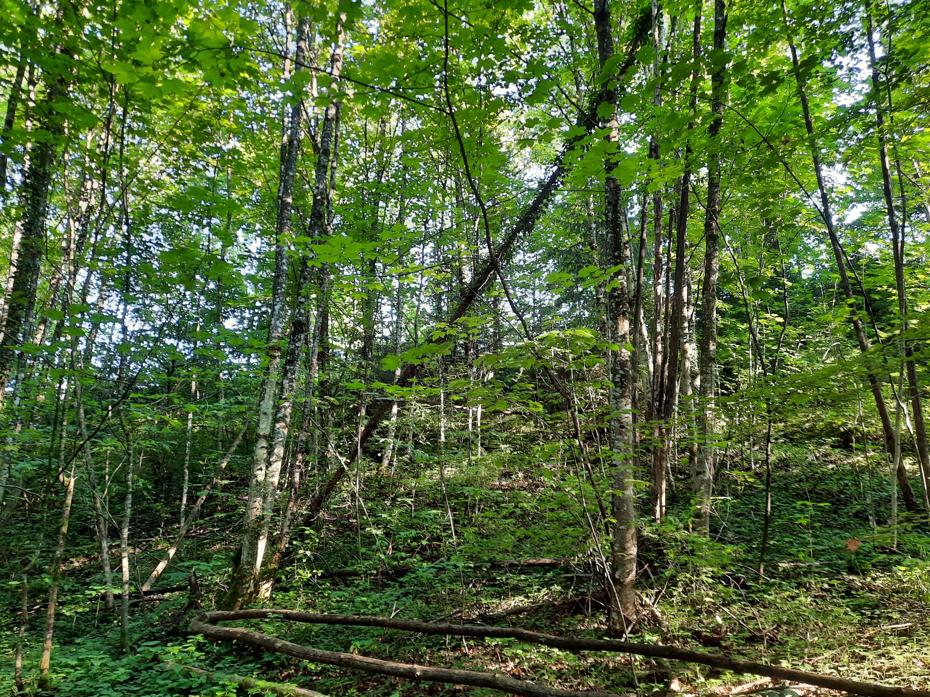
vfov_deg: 54.9
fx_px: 672
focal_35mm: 25
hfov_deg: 69.4
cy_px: 348
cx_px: 465
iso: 250
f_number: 2
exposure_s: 1/50
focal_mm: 4.6
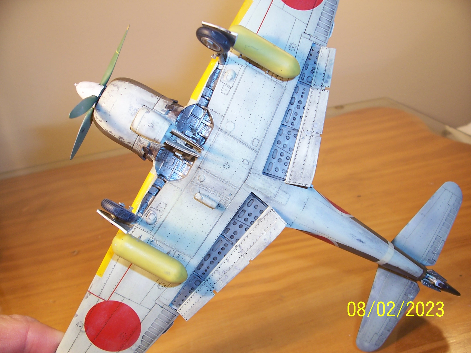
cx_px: 236
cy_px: 176
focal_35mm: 34
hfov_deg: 54.0
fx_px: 463
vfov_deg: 41.8
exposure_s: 1/90
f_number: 2.7
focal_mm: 5.6
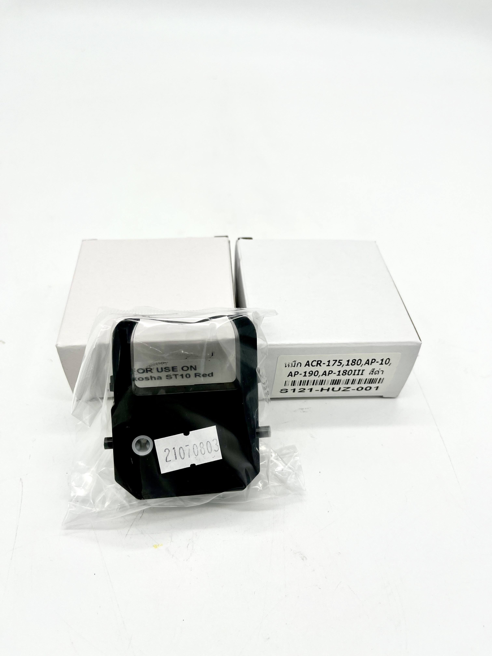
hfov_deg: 53.1
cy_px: 328
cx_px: 246
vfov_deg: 67.3
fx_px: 493
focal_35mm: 26
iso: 50
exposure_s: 1/777
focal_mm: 5.1
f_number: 1.6
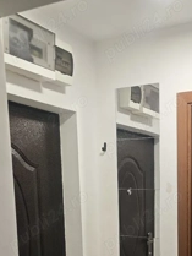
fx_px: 325
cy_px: 235
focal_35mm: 44
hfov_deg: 31.6
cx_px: 168
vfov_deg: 39.5
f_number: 1.63
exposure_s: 1/50
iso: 125
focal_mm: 8.72
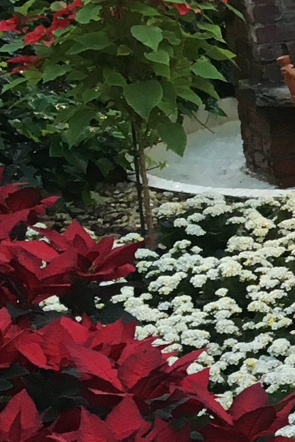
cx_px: 930
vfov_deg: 14.3
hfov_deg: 8.0
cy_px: 205
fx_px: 1757
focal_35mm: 143
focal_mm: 4.15
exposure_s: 1/30
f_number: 2.2
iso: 25
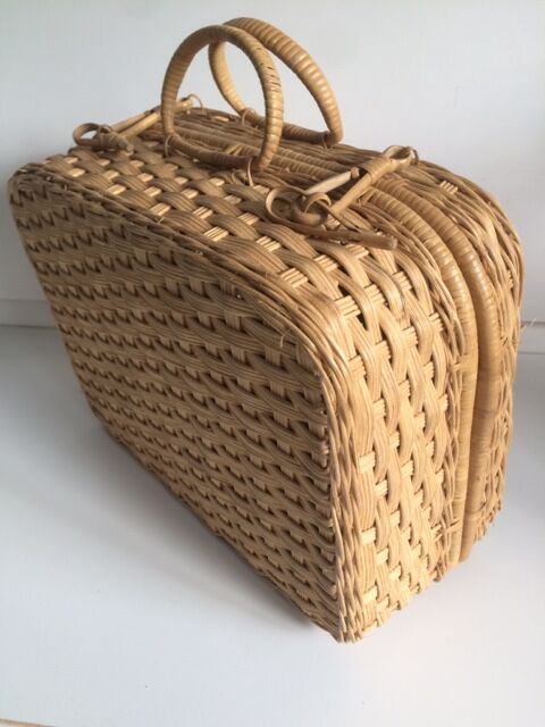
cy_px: 364
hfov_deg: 48.2
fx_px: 609
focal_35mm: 29
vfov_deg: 61.7
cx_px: 272
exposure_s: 1/33
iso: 32
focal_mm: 4.15
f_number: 2.2
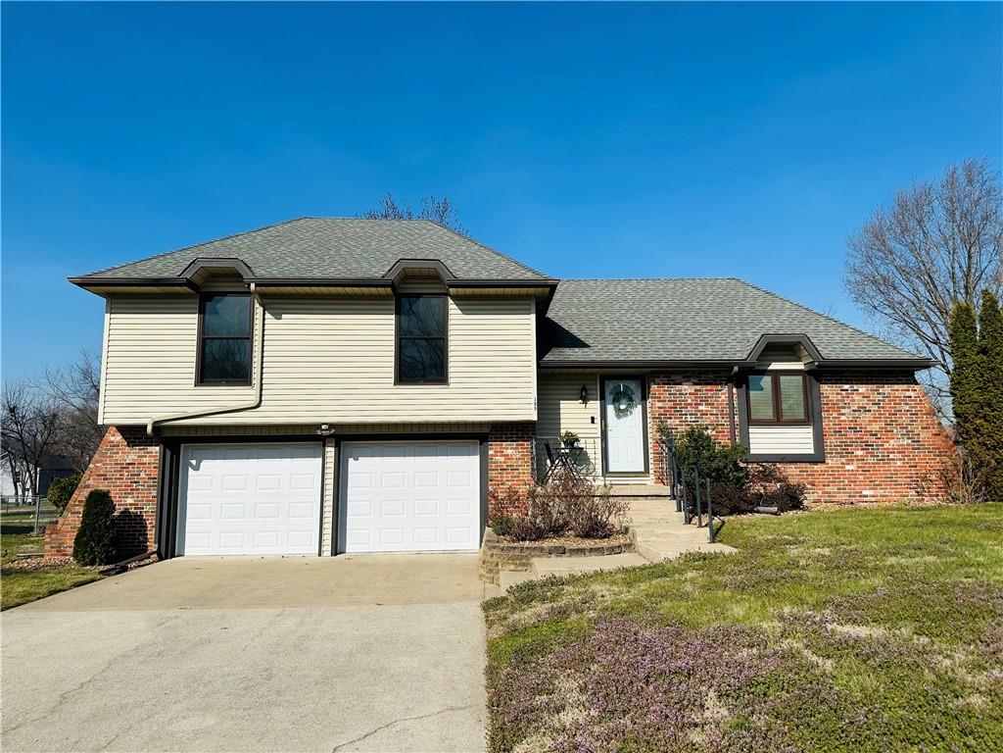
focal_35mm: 24
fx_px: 695
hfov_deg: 71.6
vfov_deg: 56.8
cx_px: 502
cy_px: 376
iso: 80
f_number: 1.78
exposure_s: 1/7576
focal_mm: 6.86
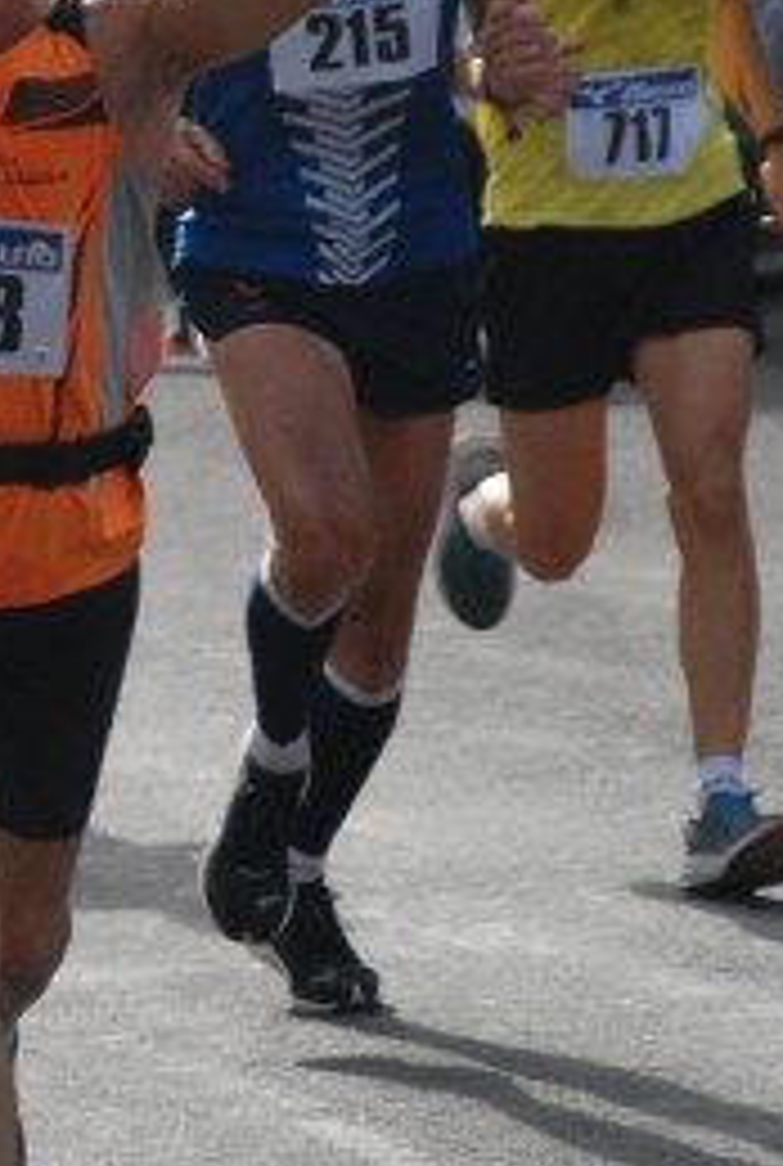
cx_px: 20
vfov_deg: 5.9
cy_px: 464
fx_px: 11292
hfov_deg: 4.0
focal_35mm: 348
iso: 1000
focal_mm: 100
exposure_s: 1/1250
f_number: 5.6
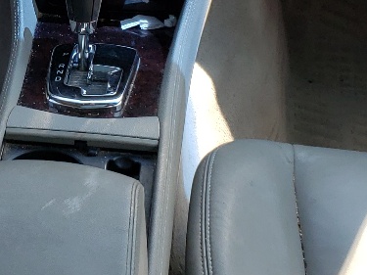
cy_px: 39
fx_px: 1176
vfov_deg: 13.2
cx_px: 63
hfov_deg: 17.6
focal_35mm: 111
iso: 50
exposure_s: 1/625
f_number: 1.5
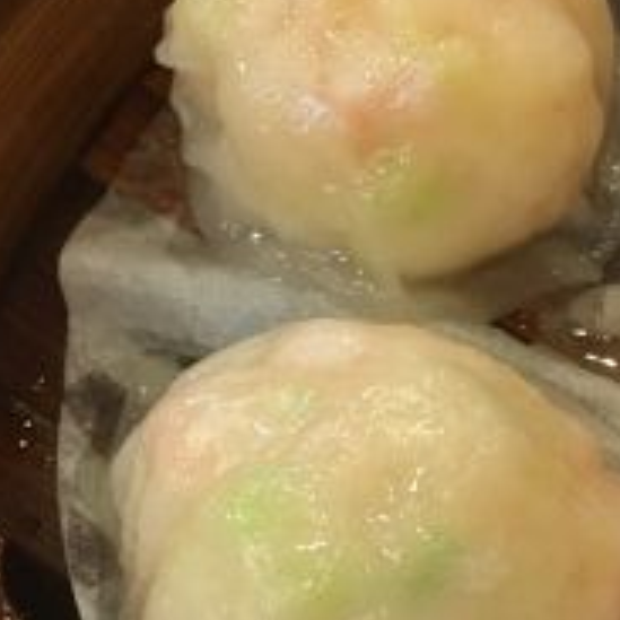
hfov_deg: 17.2
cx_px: 681
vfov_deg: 17.6
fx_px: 1986
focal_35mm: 98
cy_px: 486
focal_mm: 4.15
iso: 50
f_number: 2.2
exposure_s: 1/17
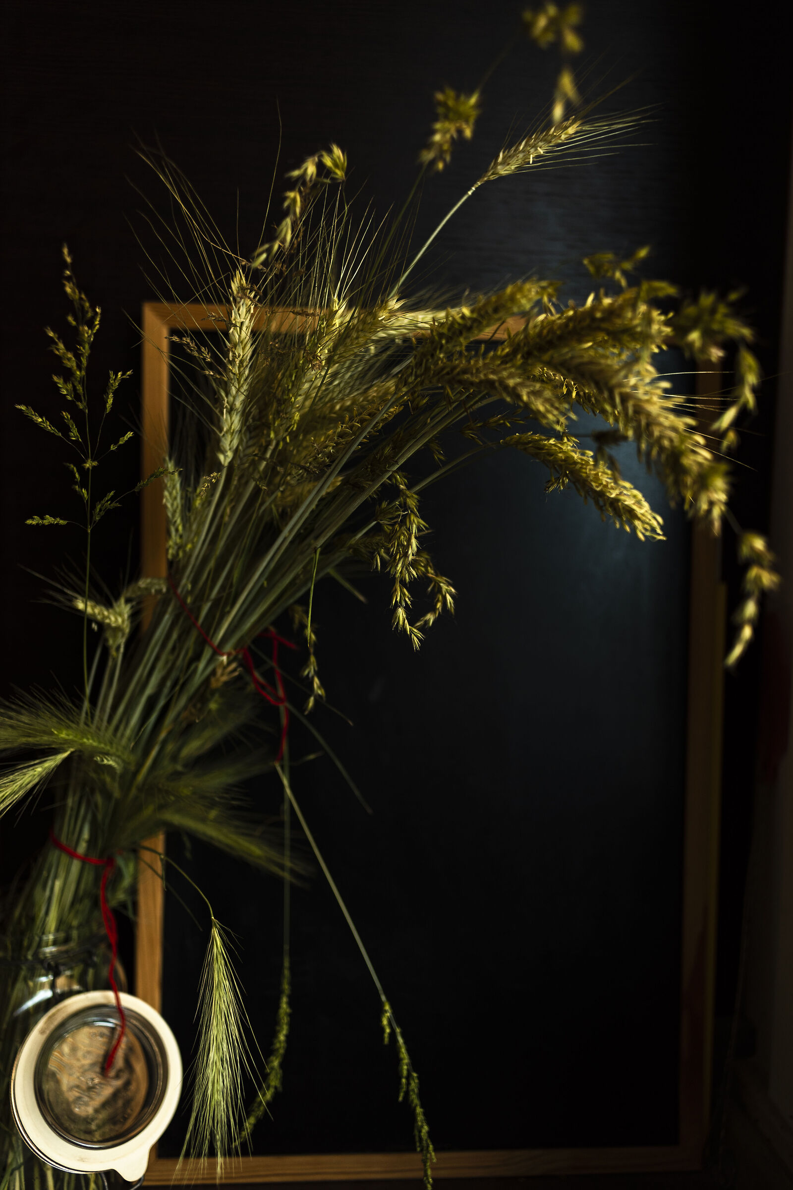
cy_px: 595
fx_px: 925
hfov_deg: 46.4
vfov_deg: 65.5
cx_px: 396
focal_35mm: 28
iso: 100
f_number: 2.8
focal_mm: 28
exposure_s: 1/80
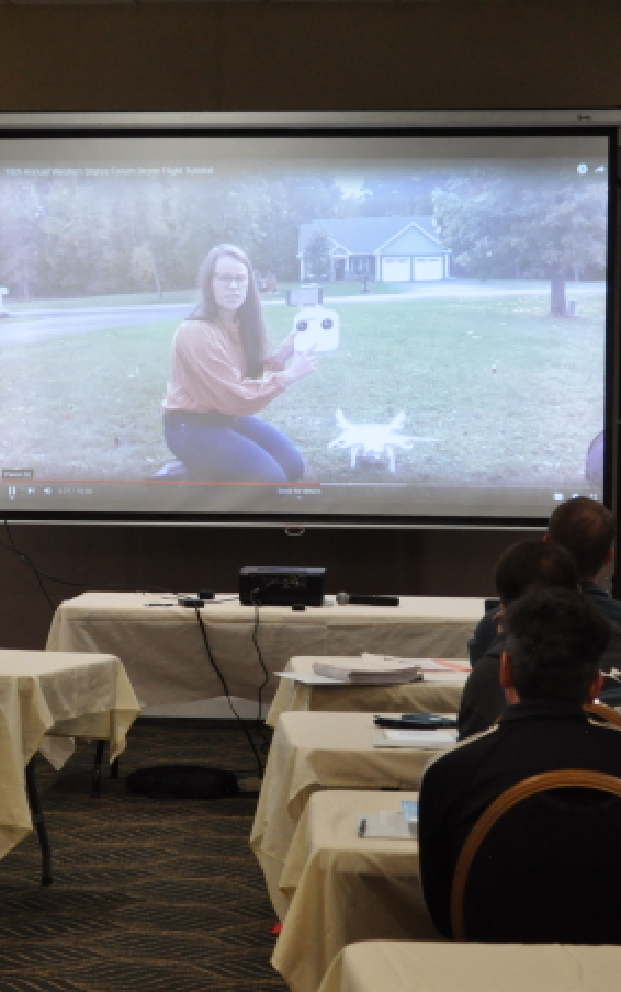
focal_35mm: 105
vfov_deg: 19.9
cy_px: 492
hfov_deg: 12.4
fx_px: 2834
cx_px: 86
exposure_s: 1/30
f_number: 5.3
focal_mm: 45
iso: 1400
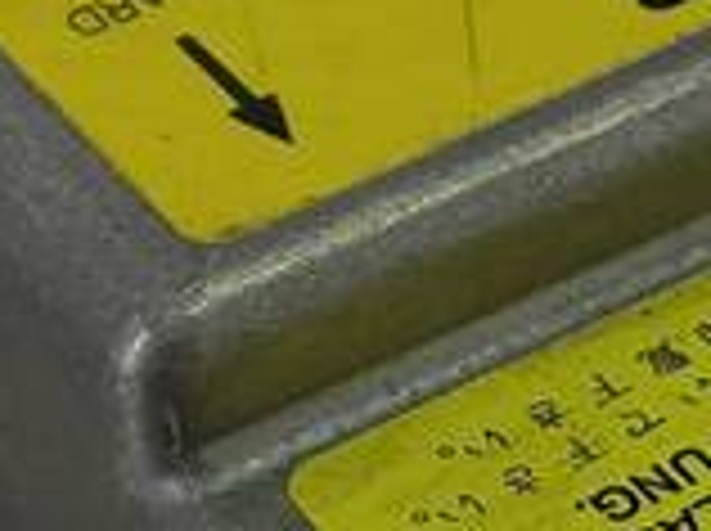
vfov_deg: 8.4
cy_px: 423
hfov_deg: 11.1
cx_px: 855
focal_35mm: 175
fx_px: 3589
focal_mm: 4.11
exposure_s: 1/100
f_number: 1.6
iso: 99
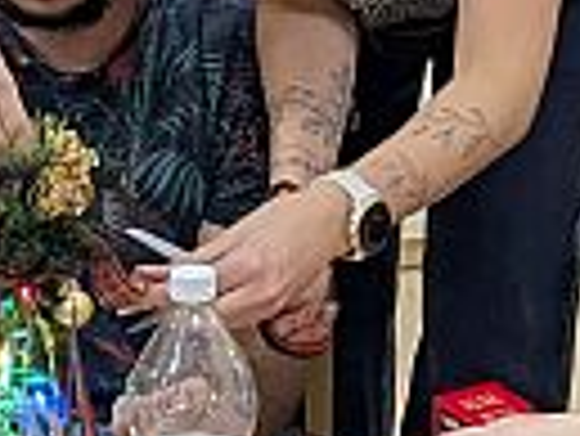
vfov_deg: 10.2
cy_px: 9
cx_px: 423
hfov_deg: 13.7
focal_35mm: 144
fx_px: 2415
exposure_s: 1/120
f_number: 1.73
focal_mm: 4.38
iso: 369
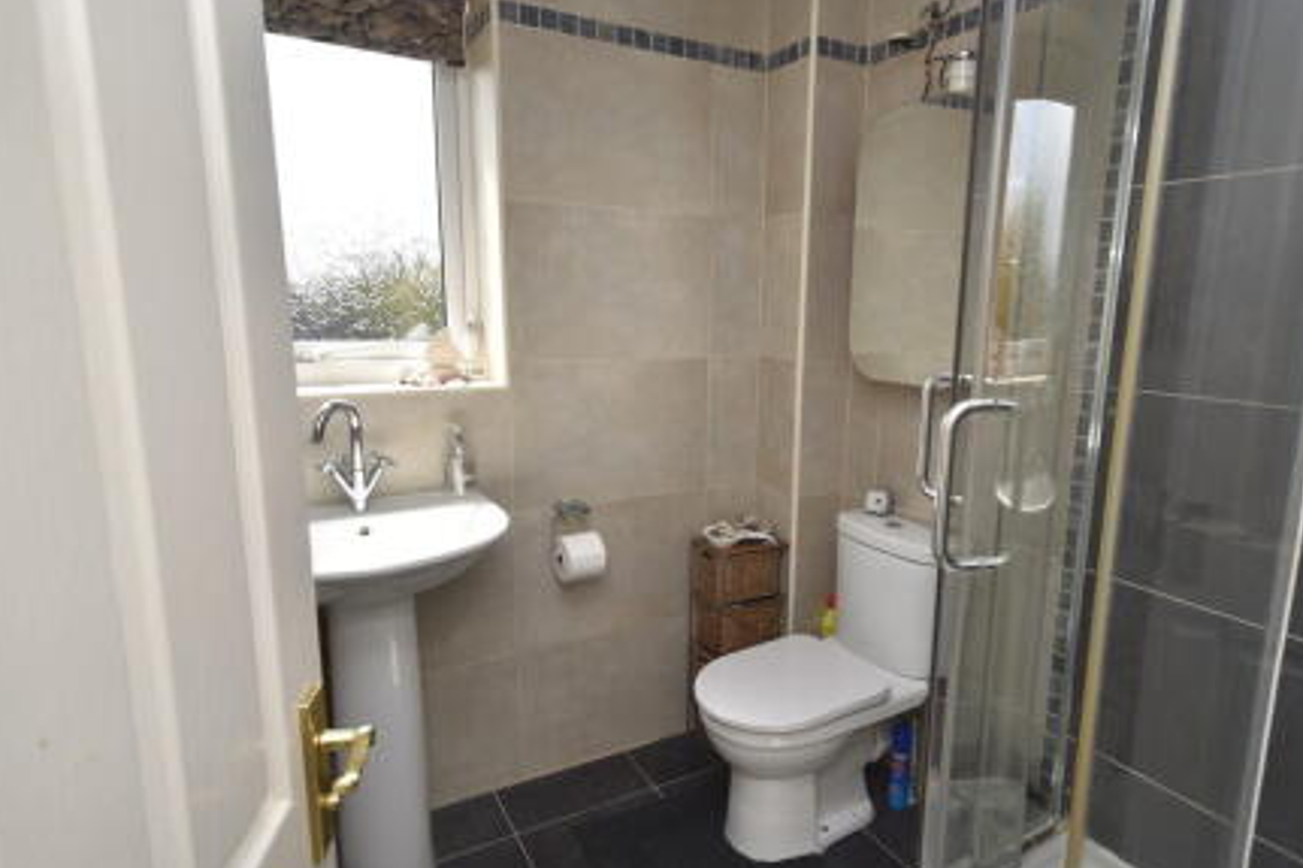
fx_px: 780
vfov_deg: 58.2
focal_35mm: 22
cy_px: 443
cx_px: 701
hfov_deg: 79.6
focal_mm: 13
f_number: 5
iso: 160
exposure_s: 1/200
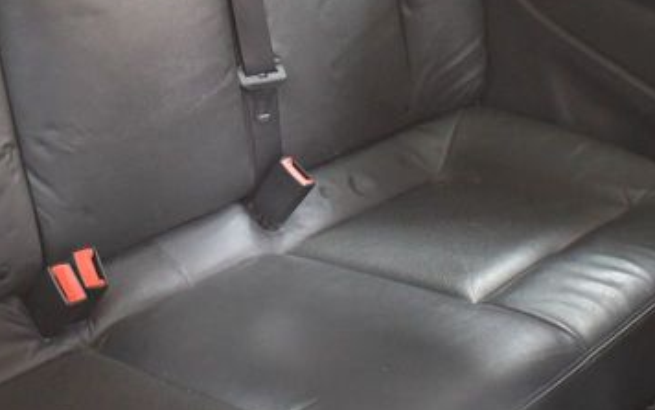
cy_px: 78
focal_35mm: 66
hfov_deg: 31.0
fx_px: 1179
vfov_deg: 19.5
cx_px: 276
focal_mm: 18
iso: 5600
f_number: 3.5
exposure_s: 1/60
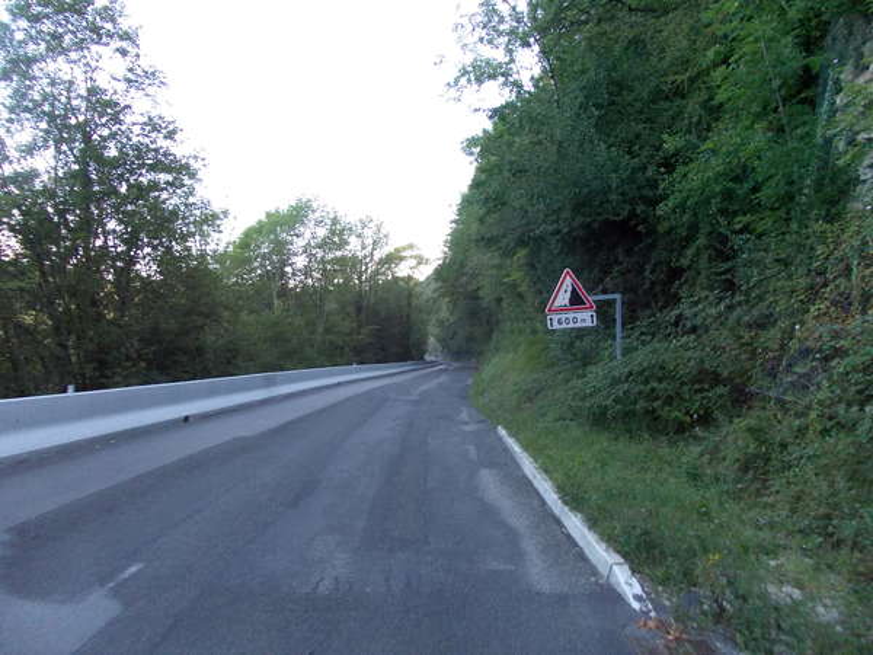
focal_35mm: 28
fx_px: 706
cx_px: 436
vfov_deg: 49.7
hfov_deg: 63.4
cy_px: 328
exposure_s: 1/200
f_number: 2.7
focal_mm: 4
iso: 200
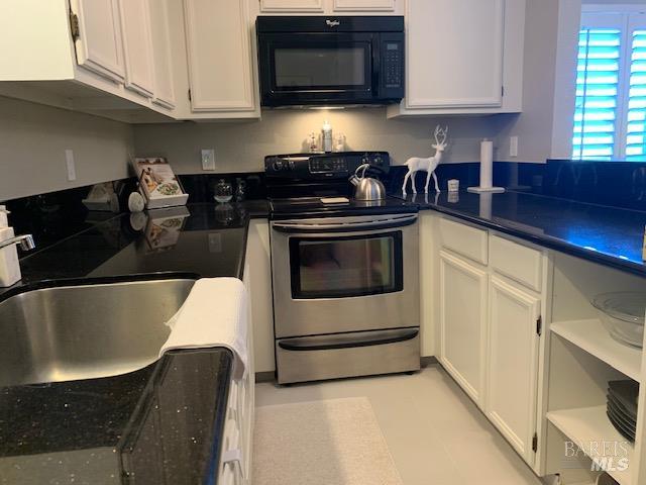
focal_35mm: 26
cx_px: 323
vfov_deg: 53.1
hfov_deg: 67.3
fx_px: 485
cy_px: 242
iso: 250
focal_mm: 4.25
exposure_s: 1/60
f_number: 1.8
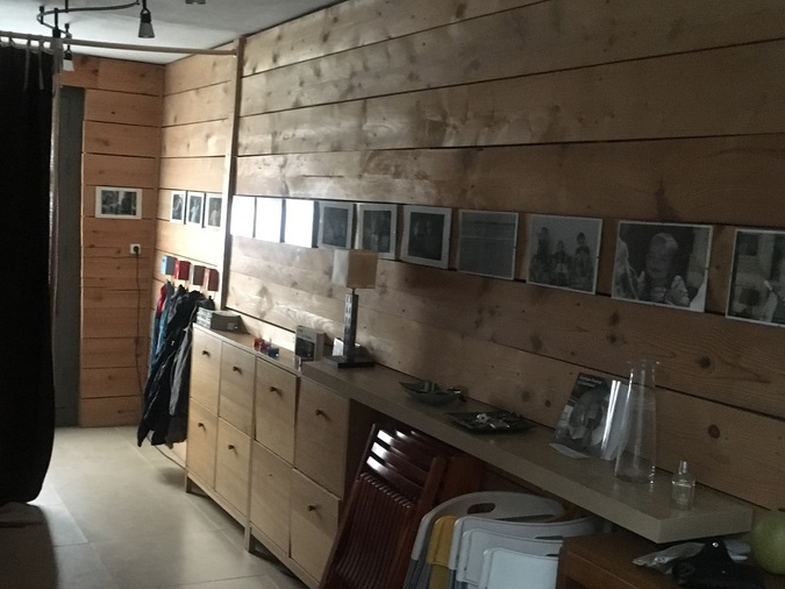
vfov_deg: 32.8
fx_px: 998
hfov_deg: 42.9
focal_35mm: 44
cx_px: 358
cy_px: 336
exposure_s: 1/17
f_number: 2.2
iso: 400
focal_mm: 4.15
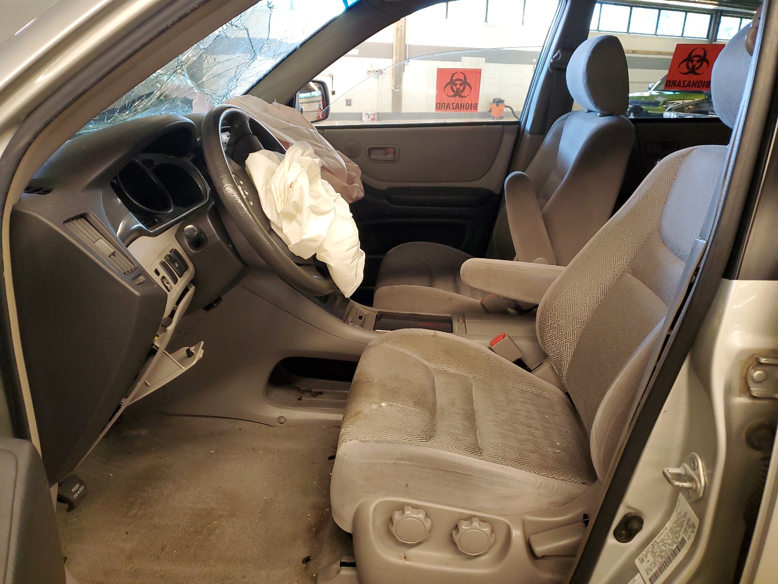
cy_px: 292
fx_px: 584
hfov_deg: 67.3
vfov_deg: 53.1
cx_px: 389
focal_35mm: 26
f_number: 1.5
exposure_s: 1/60.2
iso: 248
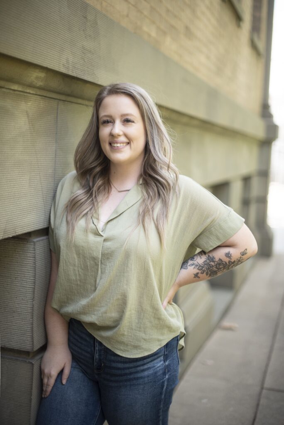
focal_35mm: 50
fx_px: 591
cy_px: 212
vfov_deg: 39.6
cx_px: 142
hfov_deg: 27.0
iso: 500
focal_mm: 50
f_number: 1.4
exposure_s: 1/1600
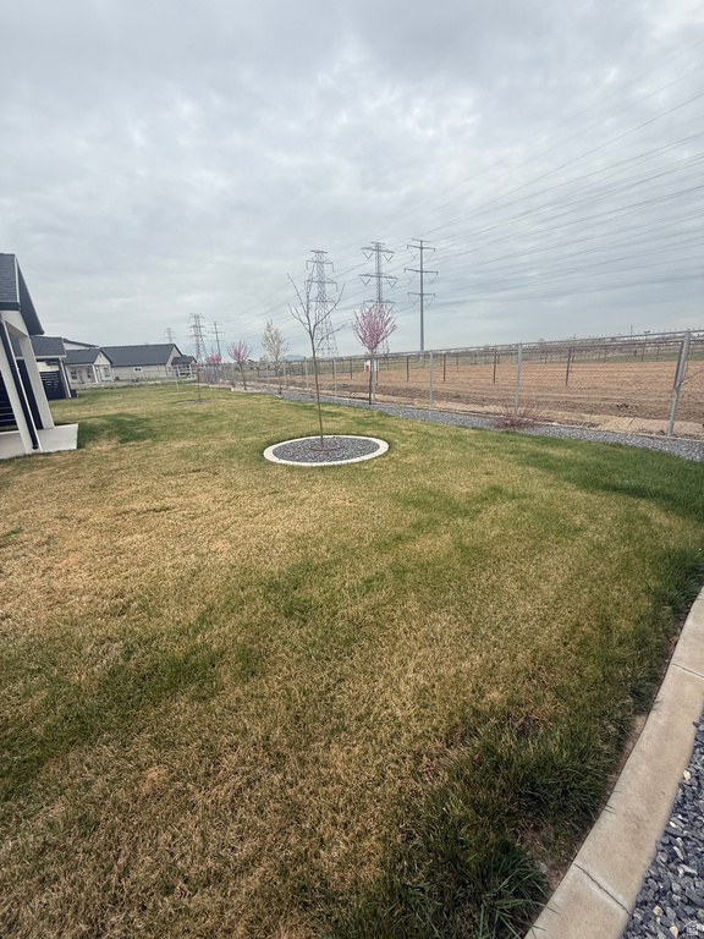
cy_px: 470
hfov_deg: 85.7
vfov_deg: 102.1
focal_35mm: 14
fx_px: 380
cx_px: 352
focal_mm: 2.22
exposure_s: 1/809
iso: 50
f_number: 2.2
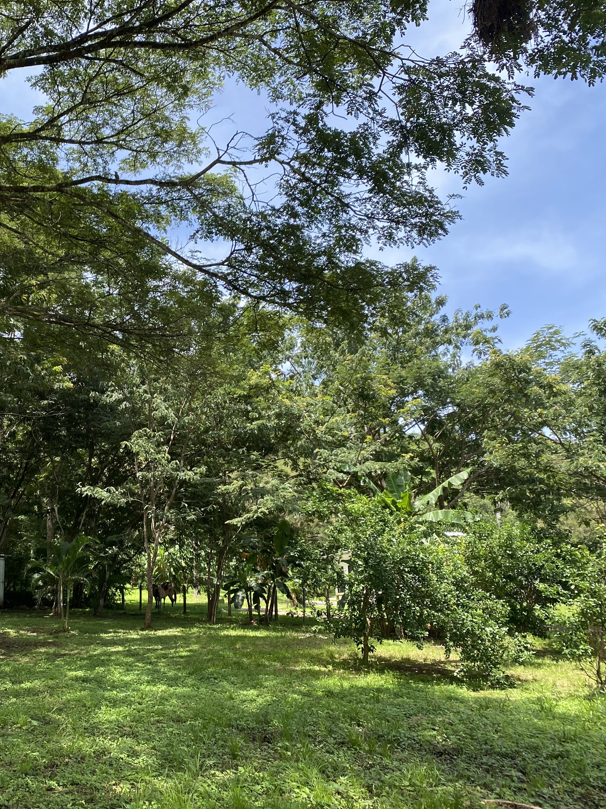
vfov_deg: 52.6
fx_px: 817
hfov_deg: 39.5
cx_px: 142
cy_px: 408
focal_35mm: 35
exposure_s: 1/693
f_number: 1.8
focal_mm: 4.25
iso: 32
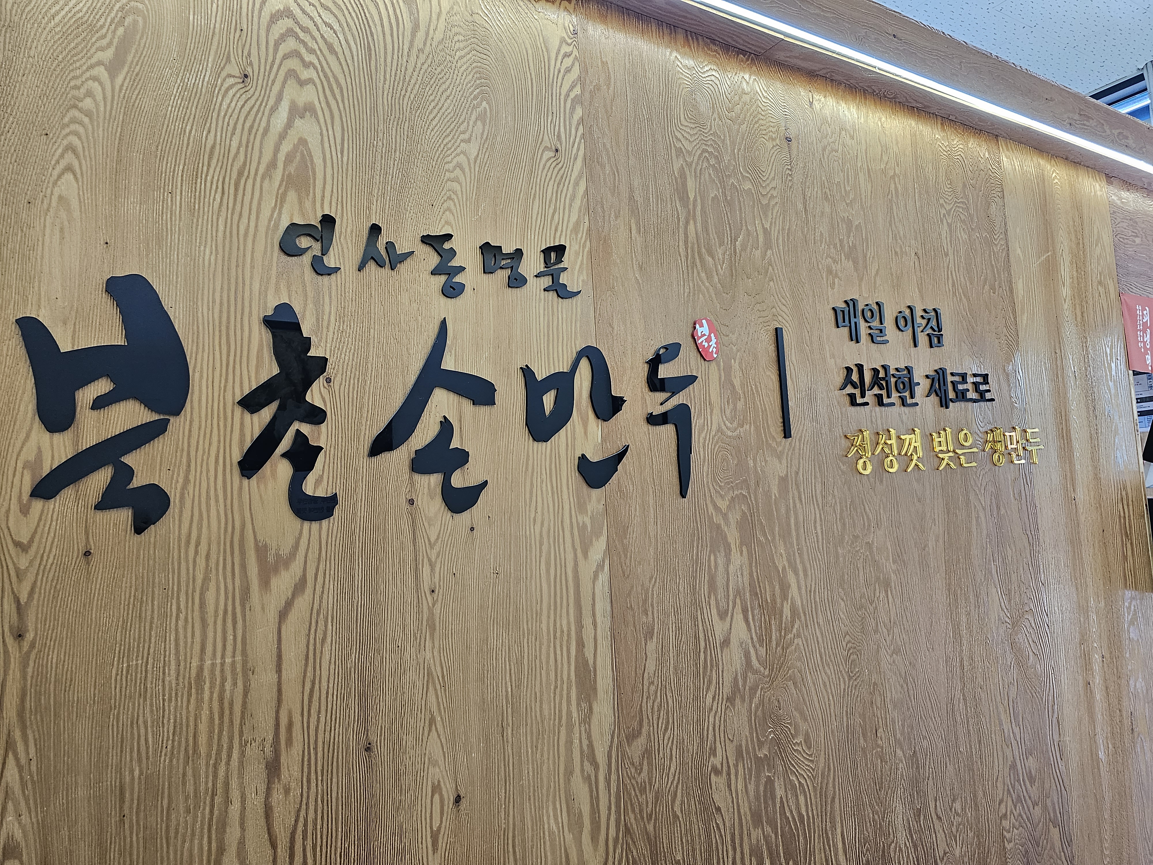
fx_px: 766
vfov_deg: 58.9
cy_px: 432
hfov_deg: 73.9
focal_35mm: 23
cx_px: 576
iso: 250
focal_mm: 6.3
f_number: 1.7
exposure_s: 1/120
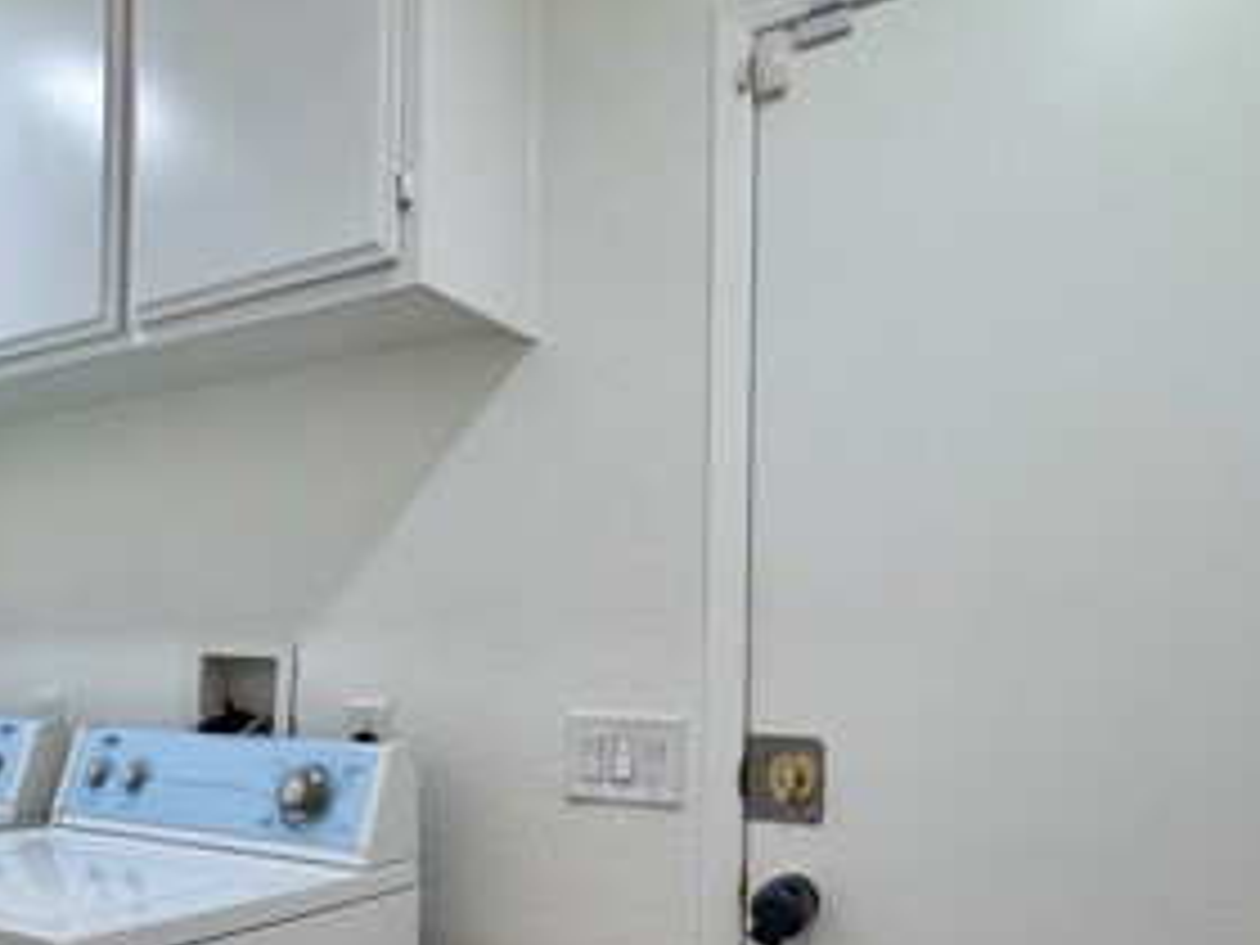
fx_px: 1165
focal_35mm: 32
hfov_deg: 55.1
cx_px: 378
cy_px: 680
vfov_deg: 43.1
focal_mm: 2.22
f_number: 2.2
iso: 100
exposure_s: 1/120
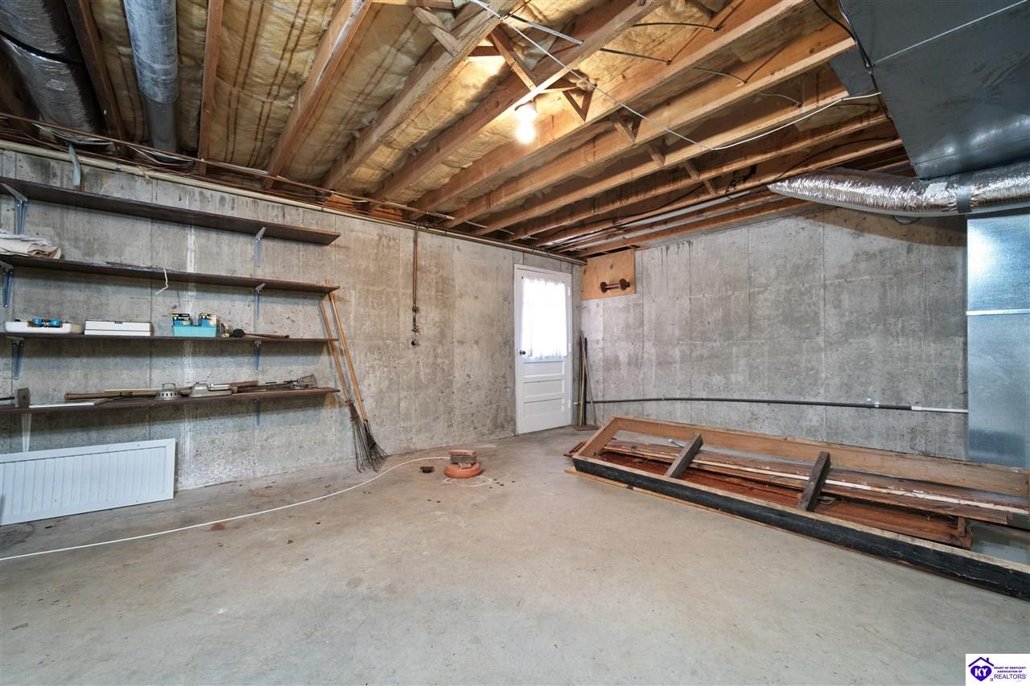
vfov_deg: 81.2
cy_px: 343
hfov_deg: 104.3
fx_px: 400
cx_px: 515
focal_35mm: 14
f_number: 8
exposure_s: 1/2.5
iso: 320
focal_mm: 14
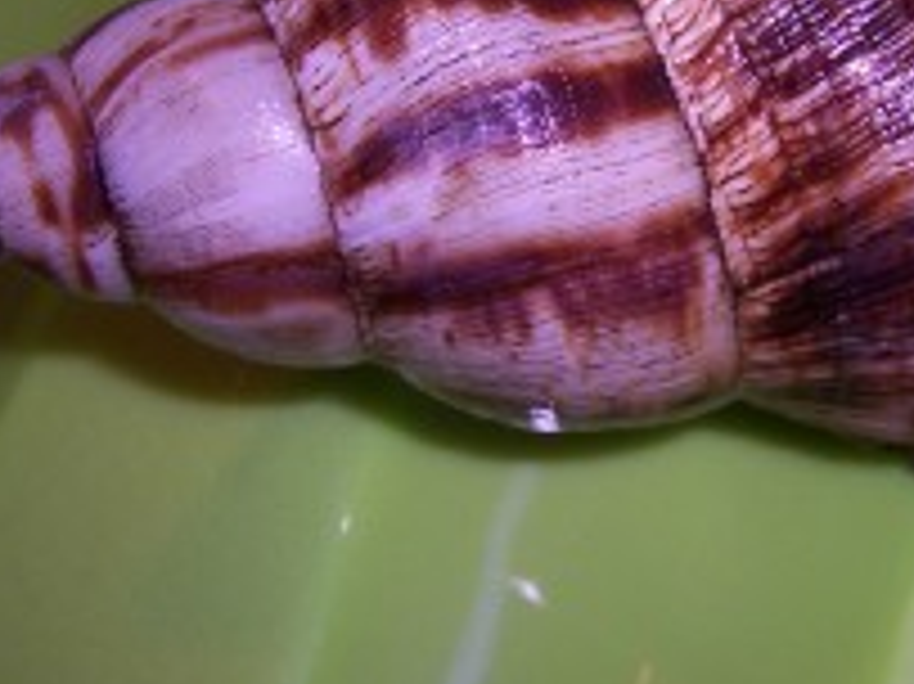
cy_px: 135
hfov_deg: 29.6
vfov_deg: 22.3
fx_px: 1715
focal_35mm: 65
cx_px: 635
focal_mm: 5.5
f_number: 2.8
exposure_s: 1/60
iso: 80
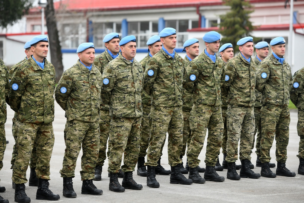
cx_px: 152
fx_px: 1098
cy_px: 102
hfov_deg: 15.8
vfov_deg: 10.5
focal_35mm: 130
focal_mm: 130
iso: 400
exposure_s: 1/320
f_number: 5
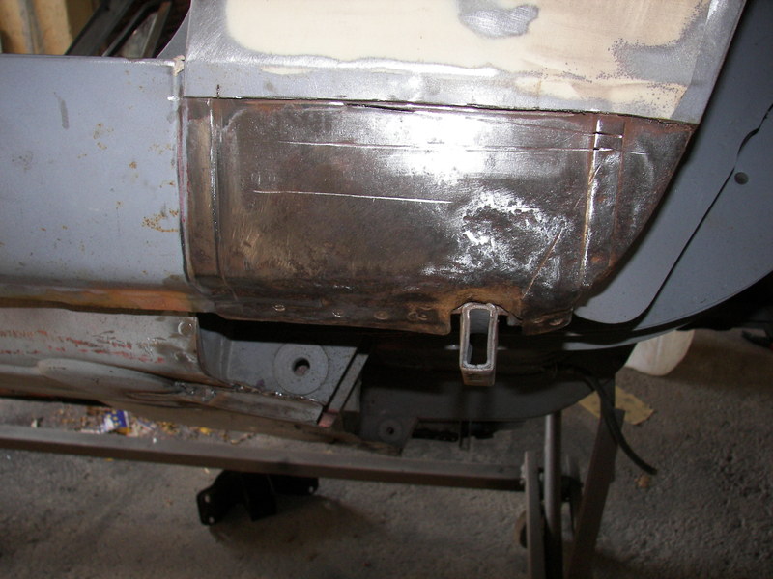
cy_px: 290
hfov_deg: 51.4
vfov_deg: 39.7
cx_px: 386
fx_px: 804
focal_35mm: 36
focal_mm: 6
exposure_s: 1/30
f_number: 2.8
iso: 100
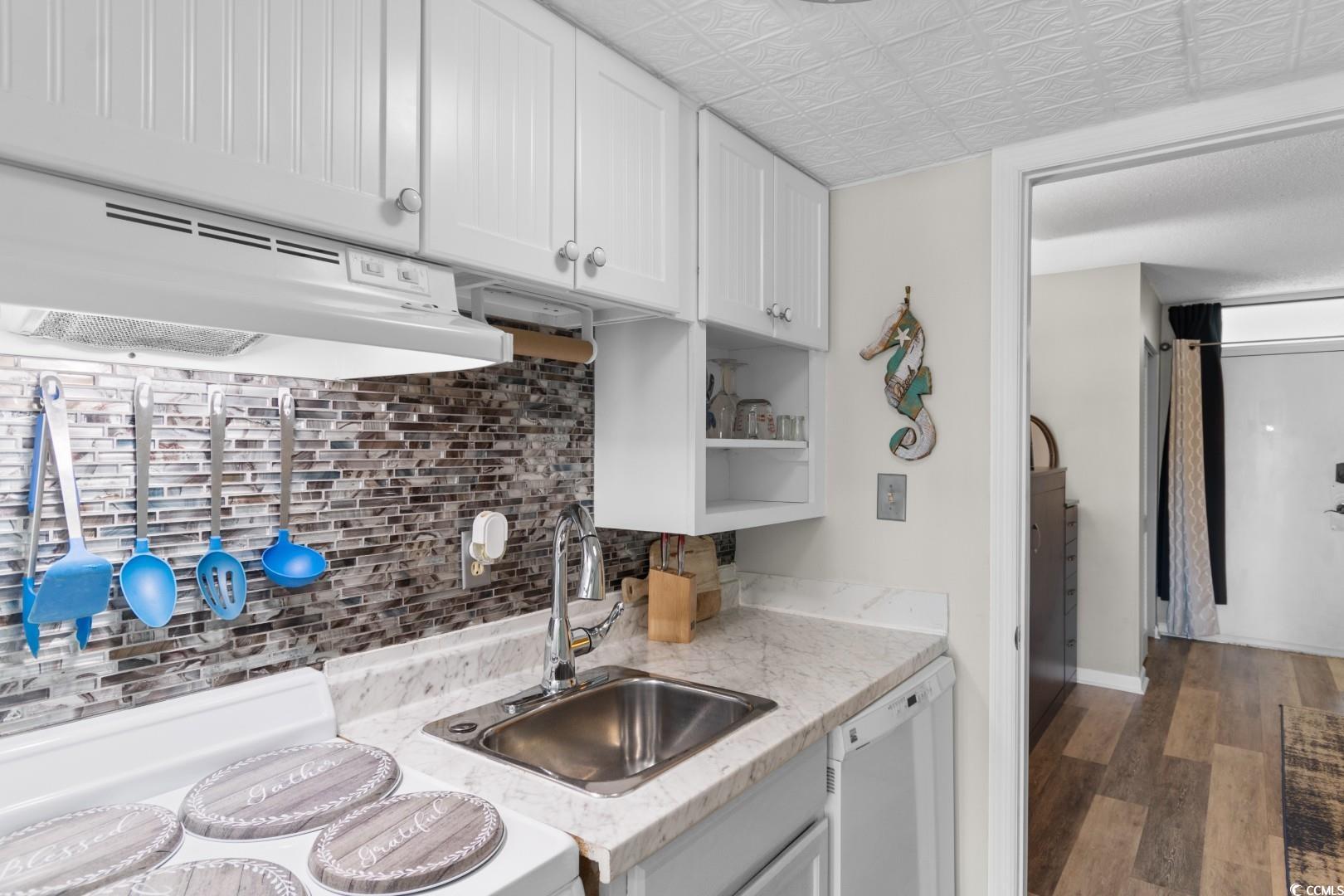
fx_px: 709
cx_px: 672
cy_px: 448
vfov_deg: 64.6
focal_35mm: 19
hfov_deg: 86.9
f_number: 5
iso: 100
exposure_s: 1.6
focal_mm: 13
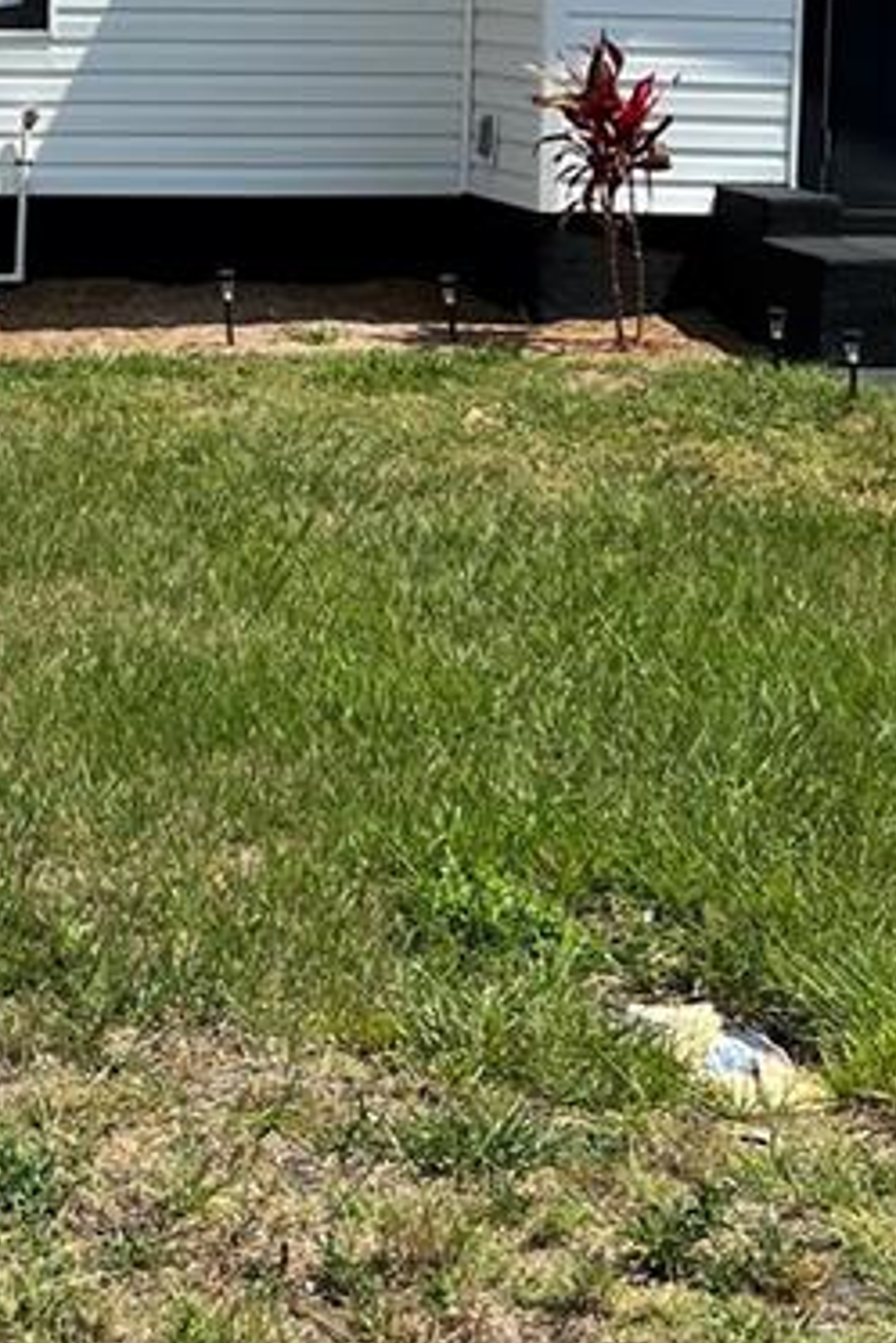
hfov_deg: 15.6
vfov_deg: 23.1
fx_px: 3245
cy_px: 288
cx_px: 137
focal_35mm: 87
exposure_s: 1/5882
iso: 50
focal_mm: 5.7
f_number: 1.5
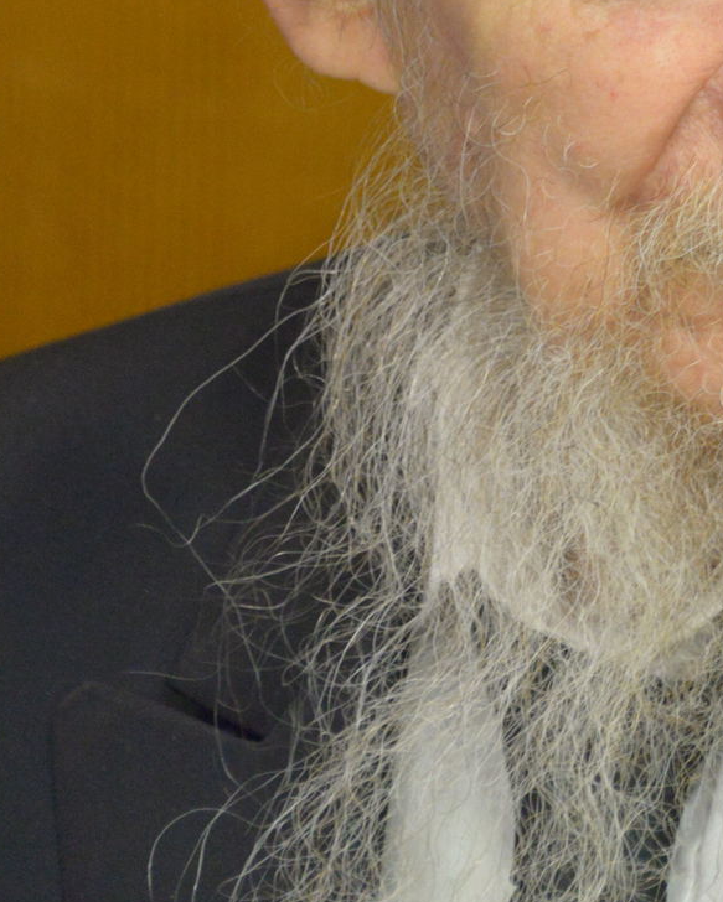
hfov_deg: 3.9
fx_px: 10478
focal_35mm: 392
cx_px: 714
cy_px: -51
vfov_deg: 4.9
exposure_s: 1/80
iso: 5000
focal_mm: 145
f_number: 6
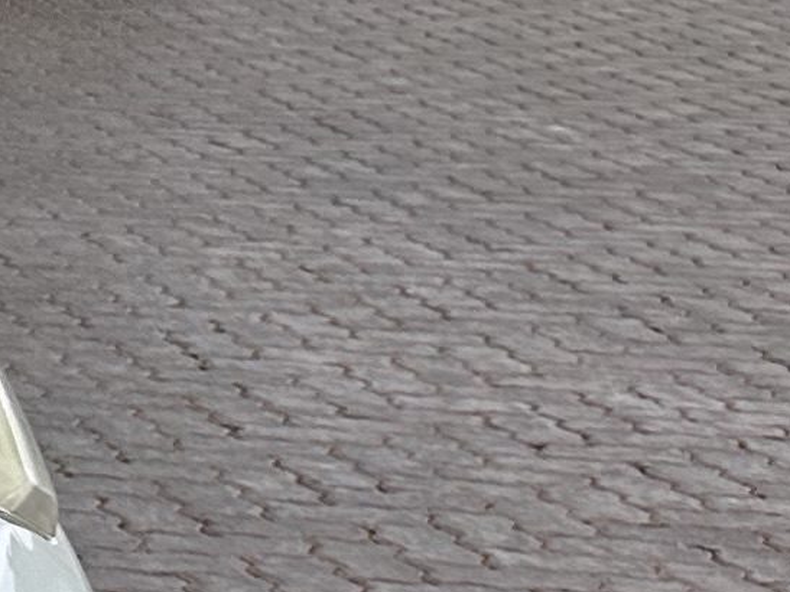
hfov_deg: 8.5
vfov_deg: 8.4
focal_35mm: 177
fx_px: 4039
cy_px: 404
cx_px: -1860
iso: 80
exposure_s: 1/1949
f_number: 1.78
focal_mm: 6.86
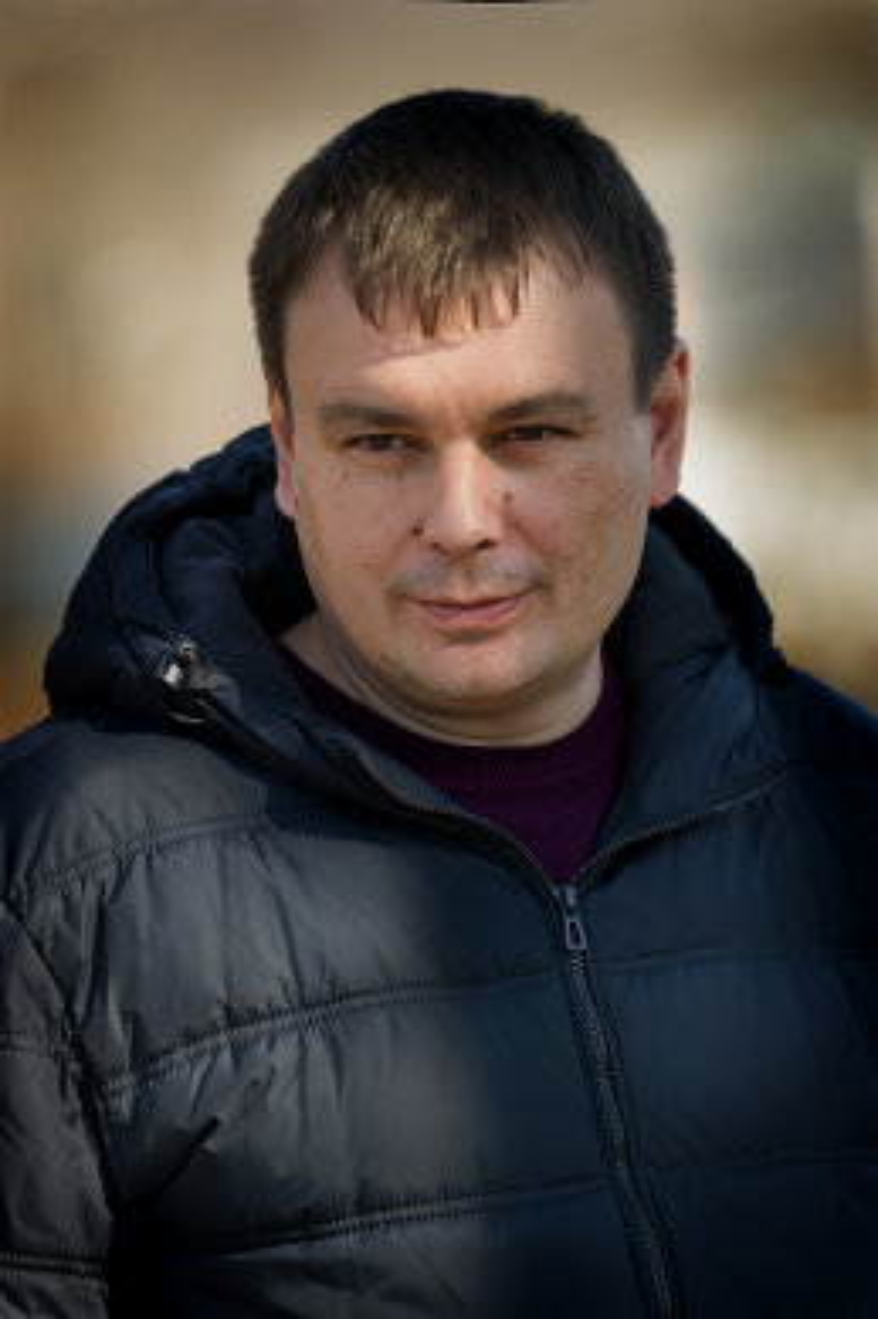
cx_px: 439
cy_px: 660
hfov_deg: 6.9
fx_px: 7323
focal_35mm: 200
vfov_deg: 10.3
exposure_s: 1/500
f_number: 2.8
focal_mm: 200
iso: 200
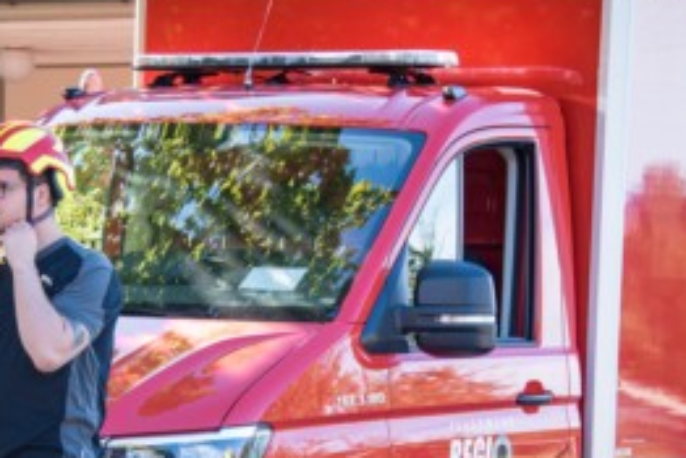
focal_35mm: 175
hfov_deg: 11.7
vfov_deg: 7.8
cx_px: 298
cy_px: 369
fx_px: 3336
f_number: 8
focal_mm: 85
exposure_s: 1/250
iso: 1600
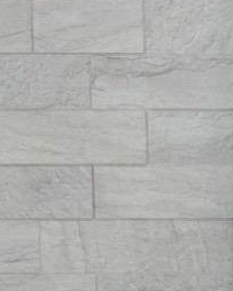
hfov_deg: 7.6
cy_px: 259
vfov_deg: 9.9
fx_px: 1672
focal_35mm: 194
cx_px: 481
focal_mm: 35
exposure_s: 1/60
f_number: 5.6
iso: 500
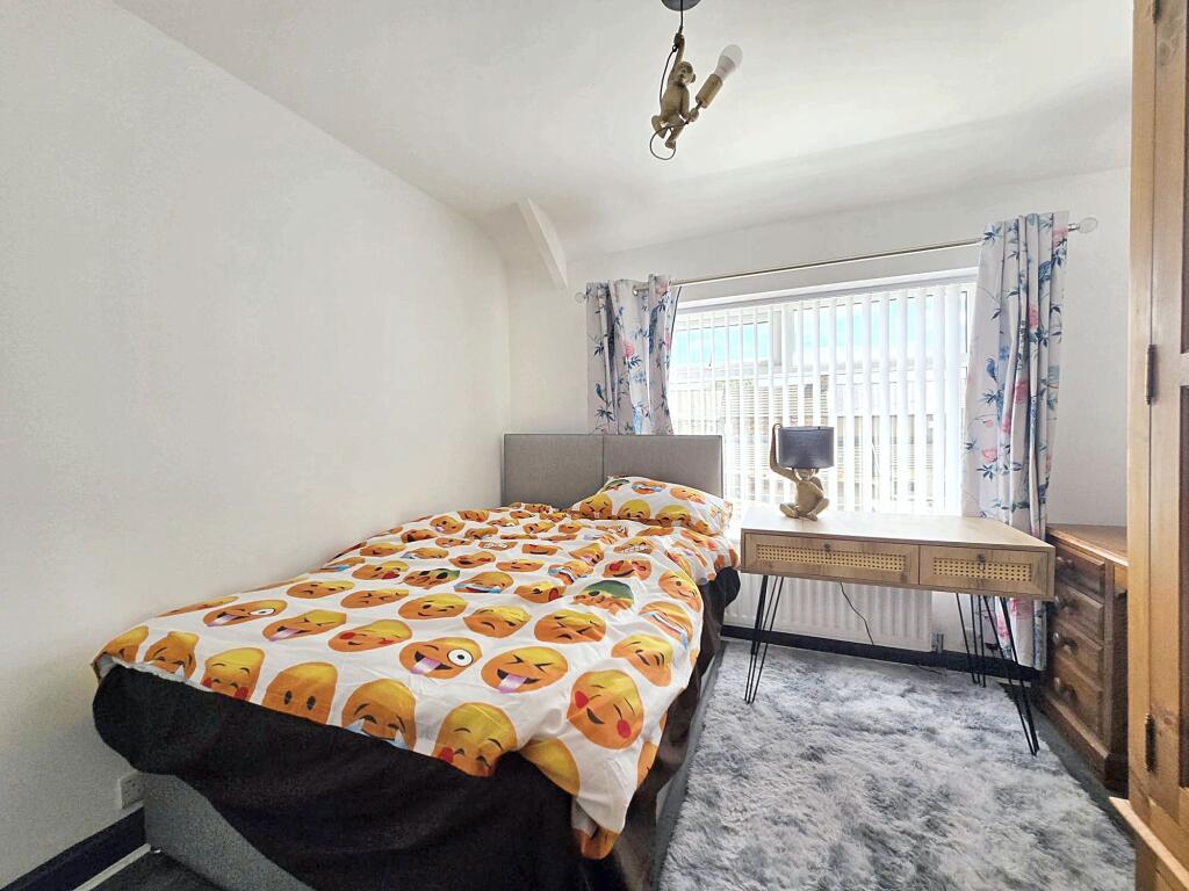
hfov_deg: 106.2
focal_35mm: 13
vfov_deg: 89.9
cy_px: 446
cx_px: 594
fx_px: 447
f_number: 2.2
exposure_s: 1/341
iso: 50
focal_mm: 2.2
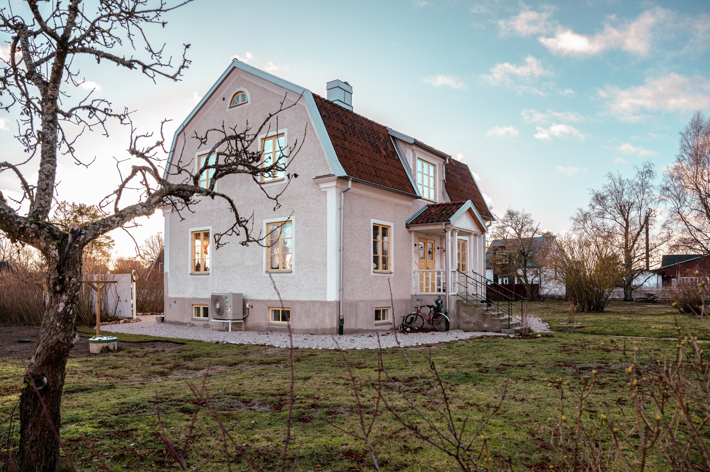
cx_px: 355
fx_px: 473
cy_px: 236
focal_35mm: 24
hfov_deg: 73.8
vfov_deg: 53.1
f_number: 5
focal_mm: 24
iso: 100
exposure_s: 1/125
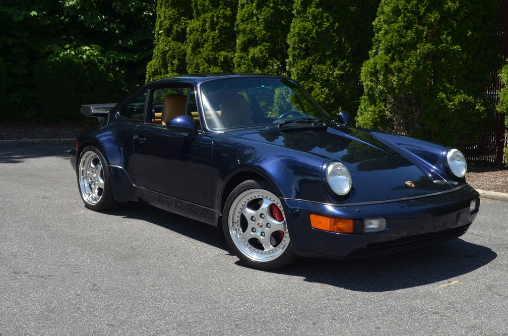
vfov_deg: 26.4
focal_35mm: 51
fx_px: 718
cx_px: 254
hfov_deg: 39.0
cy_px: 168
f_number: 8
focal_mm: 34
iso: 200
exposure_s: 1/250
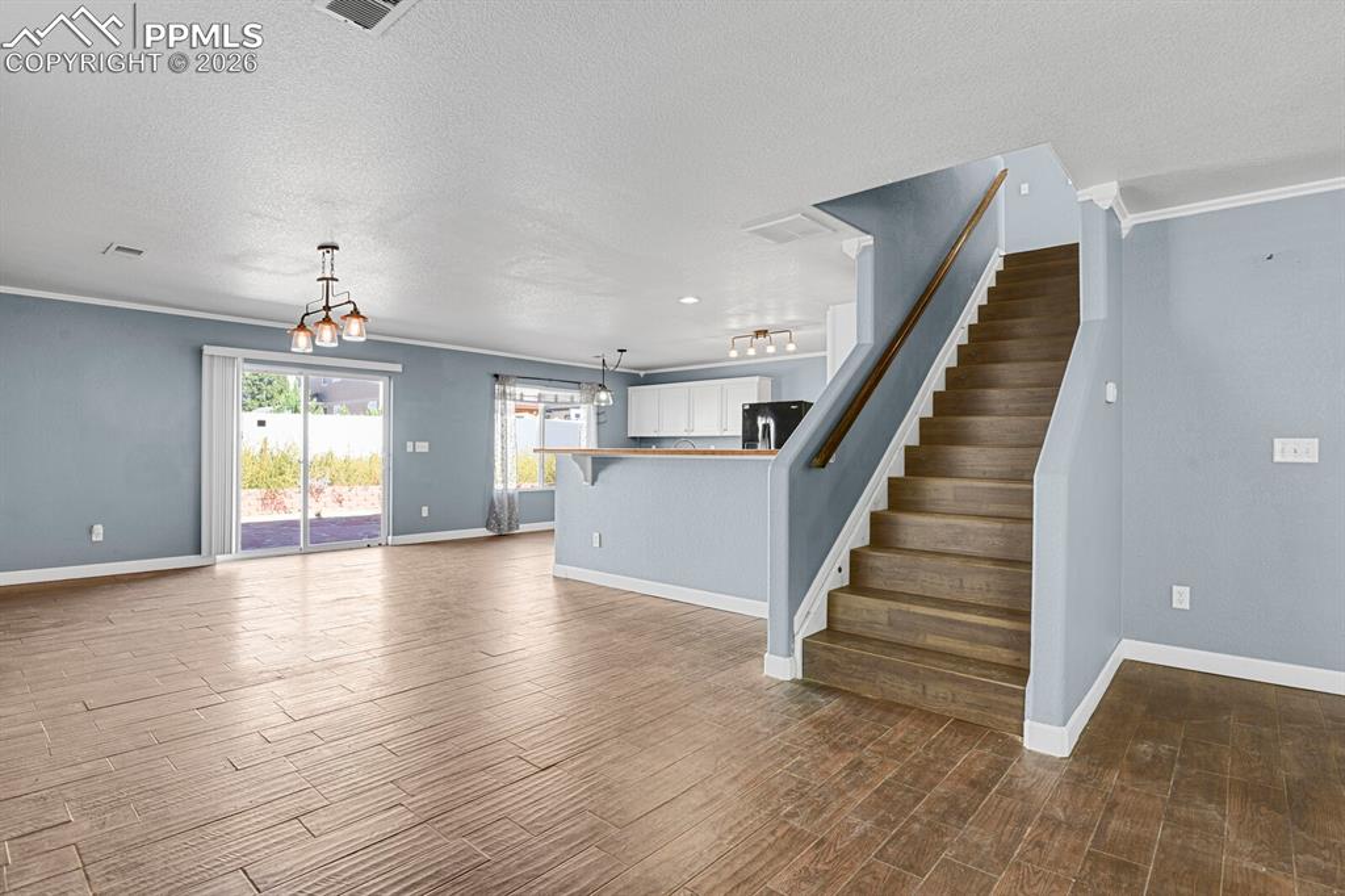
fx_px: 635
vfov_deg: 70.4
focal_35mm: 17
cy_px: 448
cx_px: 672
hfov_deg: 93.3
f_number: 8
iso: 250
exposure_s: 2.5
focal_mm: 17
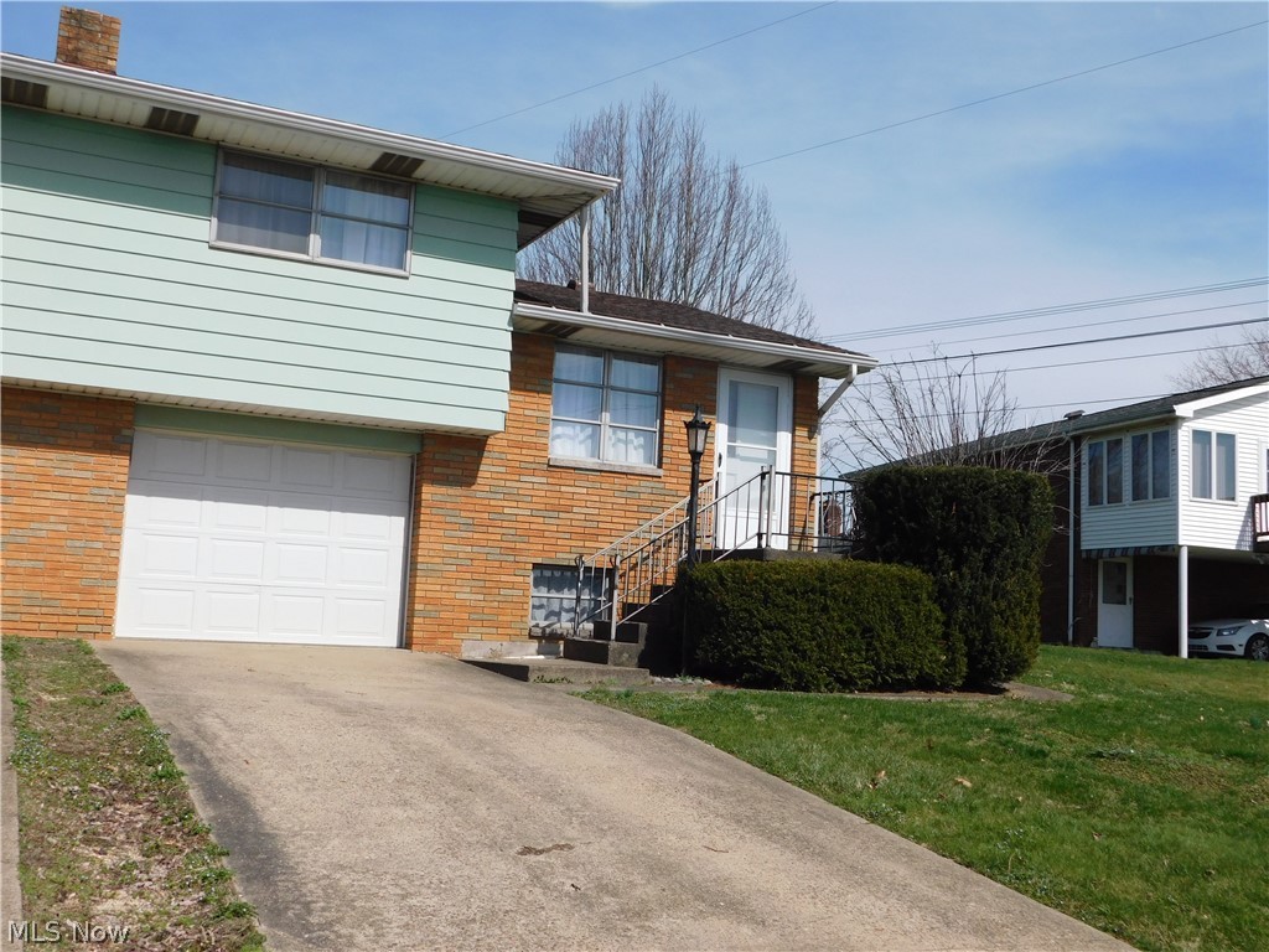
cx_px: 634
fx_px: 1320
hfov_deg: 51.4
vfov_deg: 39.7
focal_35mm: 36
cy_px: 476
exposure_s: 1/500
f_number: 7
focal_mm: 6.3
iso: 125
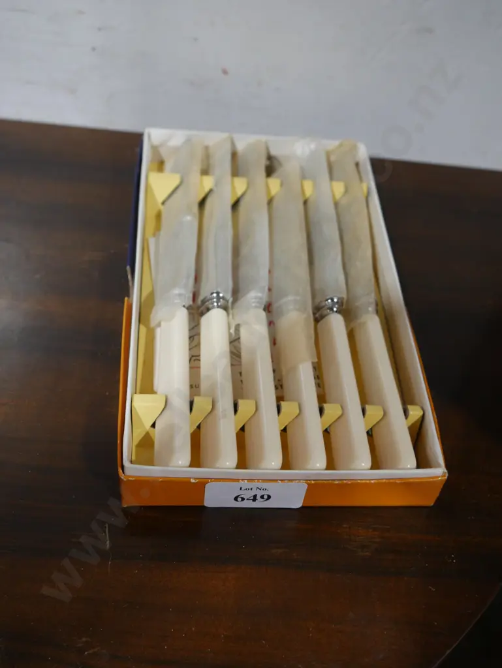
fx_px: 773
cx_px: 251
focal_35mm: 40
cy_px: 334
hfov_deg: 36.0
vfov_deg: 46.8
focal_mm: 20
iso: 400
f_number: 4.5
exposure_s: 1/60
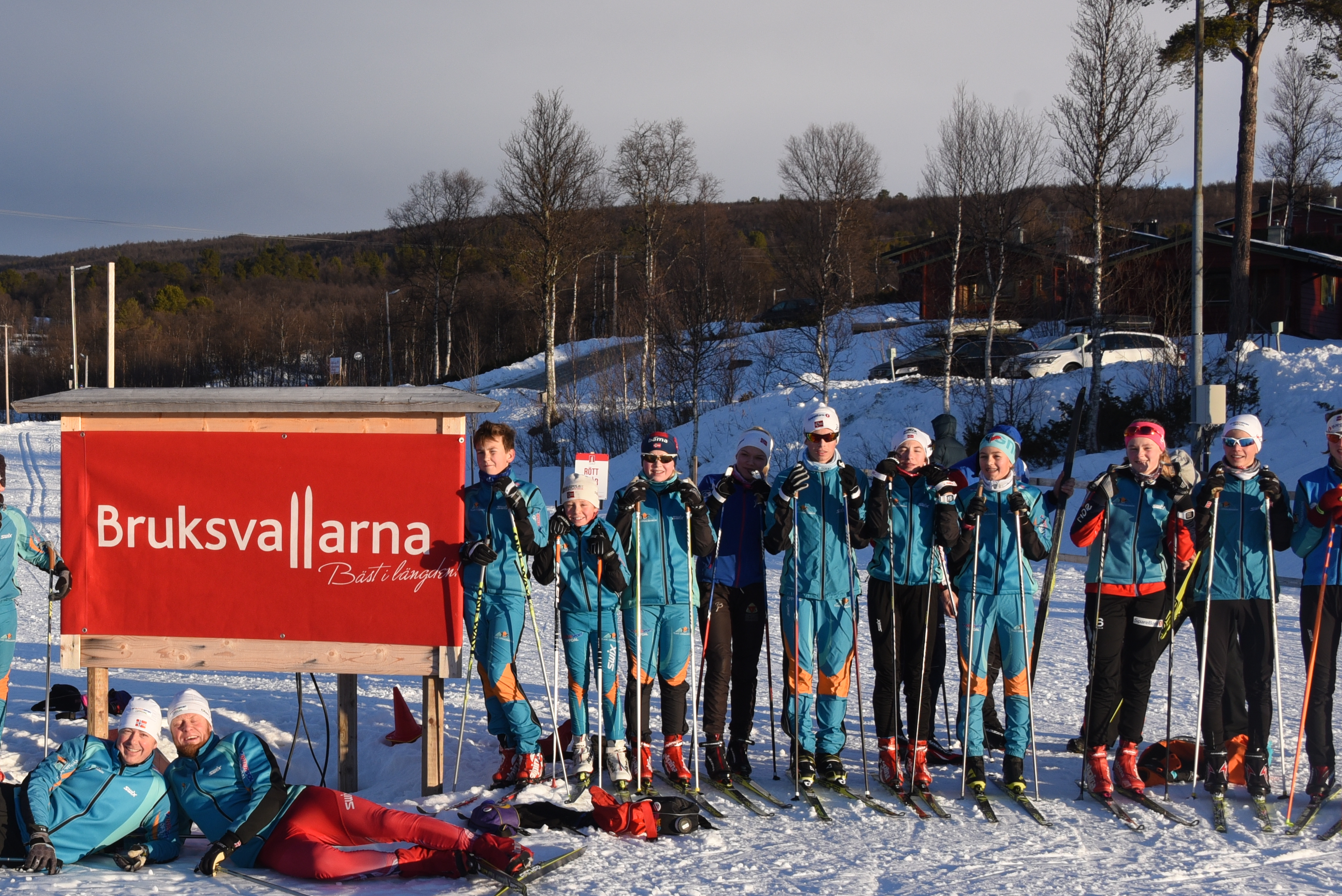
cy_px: 546
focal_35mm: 76
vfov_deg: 17.9
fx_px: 2834
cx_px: 266
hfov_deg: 26.2
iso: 400
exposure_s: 1/500
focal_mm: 42
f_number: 9
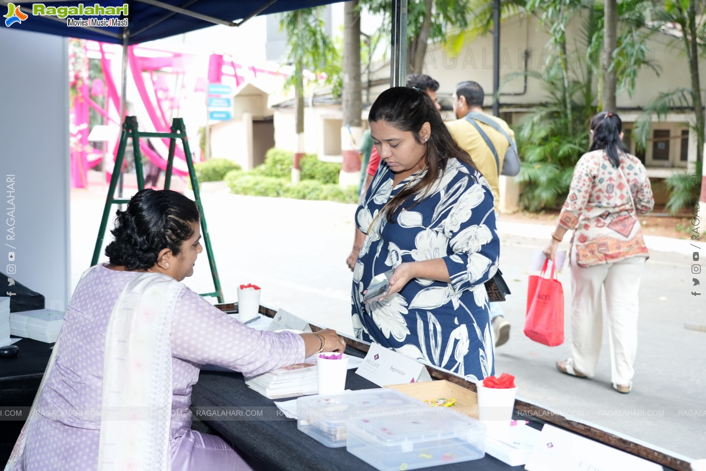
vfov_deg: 28.7
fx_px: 922
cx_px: 353
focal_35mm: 47
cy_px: 236
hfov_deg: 41.9
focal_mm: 47
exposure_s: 1/160
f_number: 4
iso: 1000
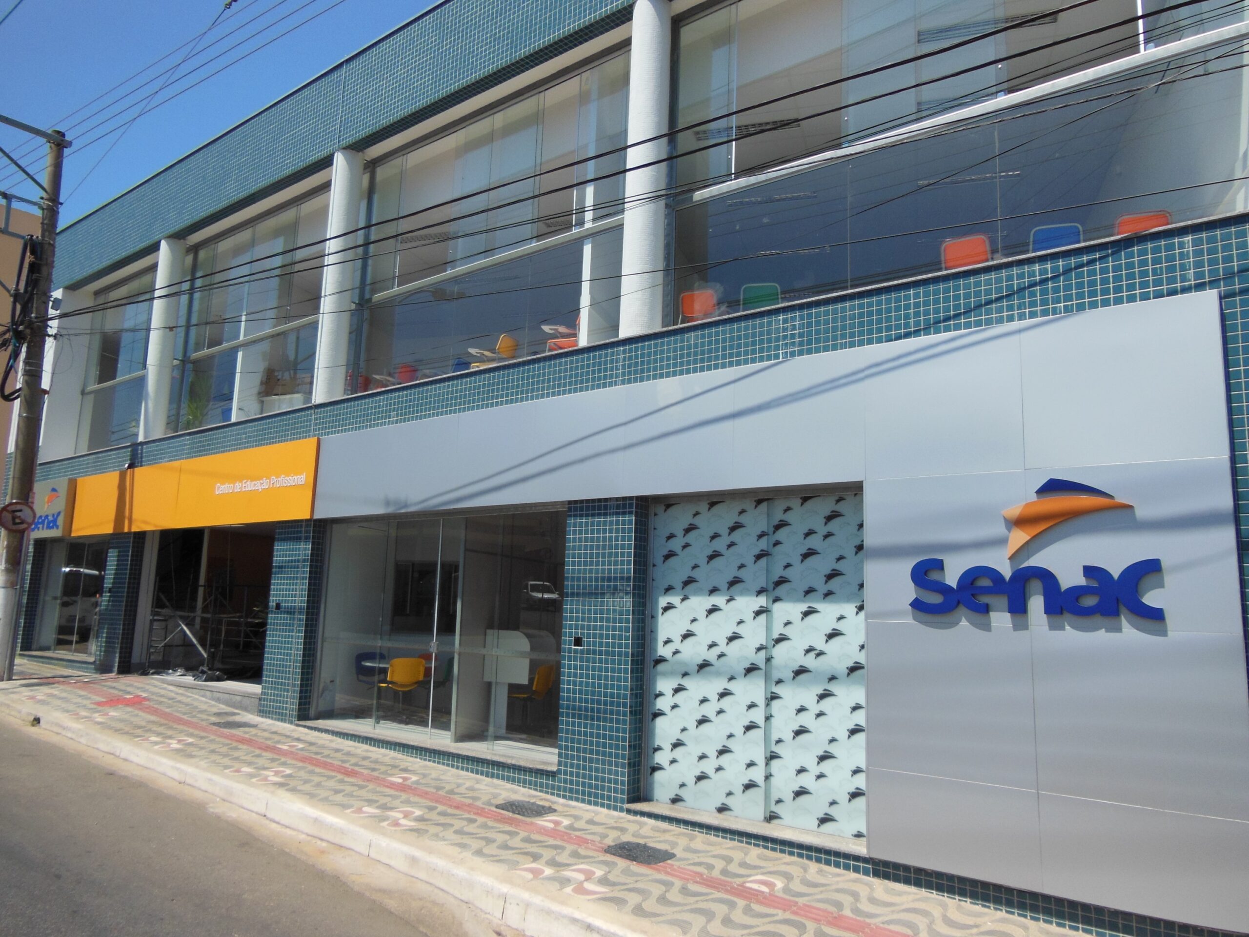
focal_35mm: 25
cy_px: 468
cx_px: 624
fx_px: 902
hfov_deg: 69.4
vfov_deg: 54.9
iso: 125
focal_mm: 4.5
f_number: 3.5
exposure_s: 1/1250
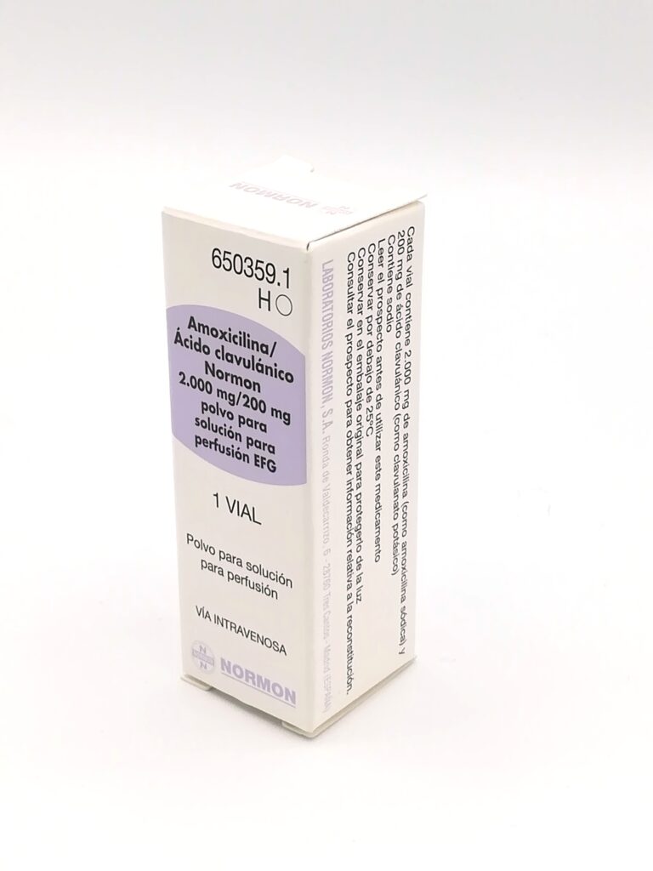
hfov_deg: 22.3
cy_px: 436
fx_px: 1660
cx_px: 326
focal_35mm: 66
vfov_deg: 29.4
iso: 50
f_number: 2.2
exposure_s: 1/479
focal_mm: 3.83
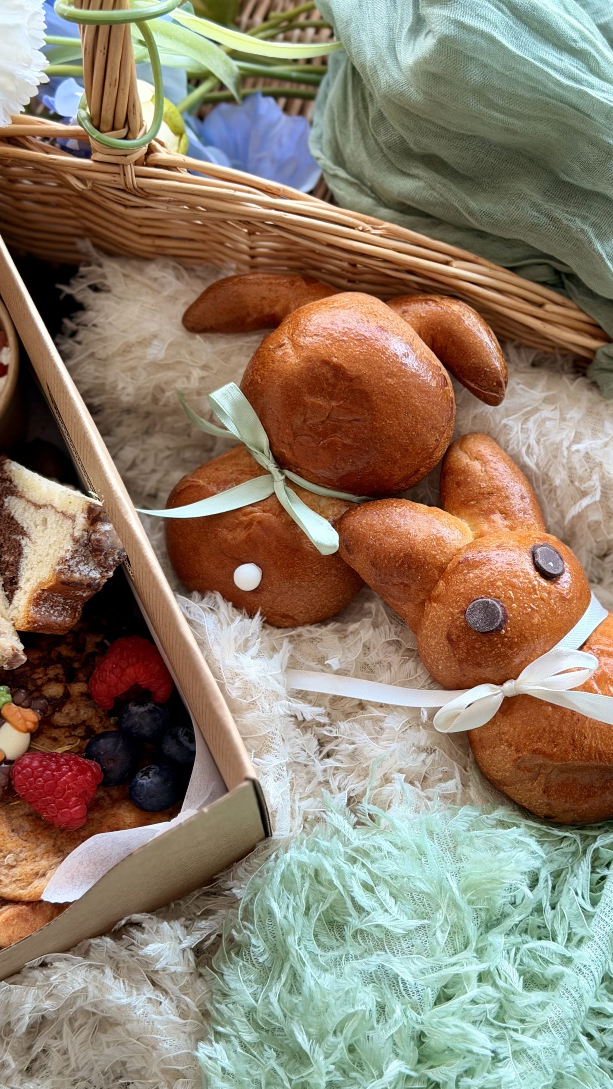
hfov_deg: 22.6
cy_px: 550
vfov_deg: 39.2
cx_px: 400
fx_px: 1531
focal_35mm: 53
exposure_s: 1/60
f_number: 1.78
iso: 100
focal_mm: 6.76
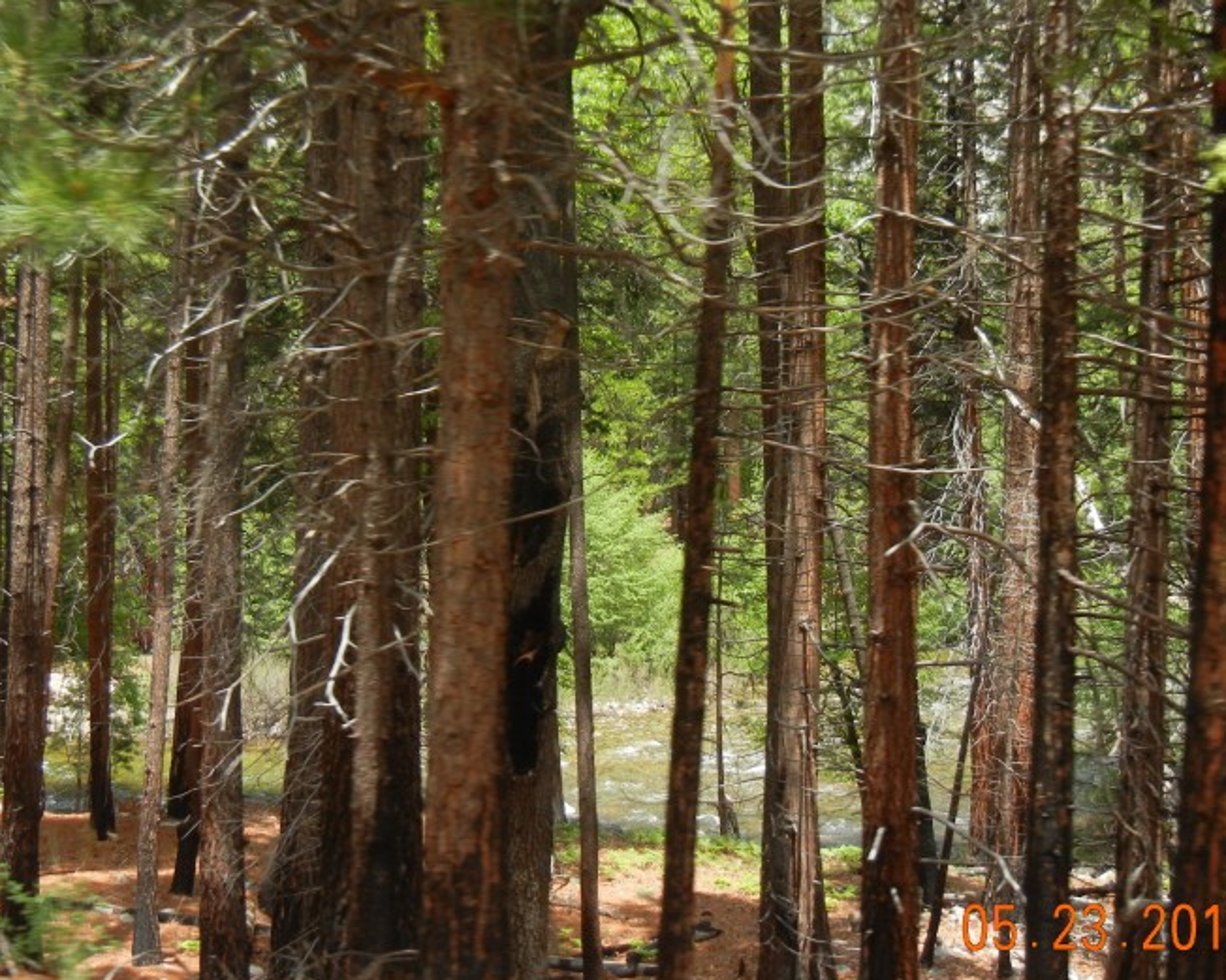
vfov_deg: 32.5
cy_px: 356
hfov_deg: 40.3
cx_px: 590
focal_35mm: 46
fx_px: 1668
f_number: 3.5
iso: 160
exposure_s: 1/580
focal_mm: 5.4
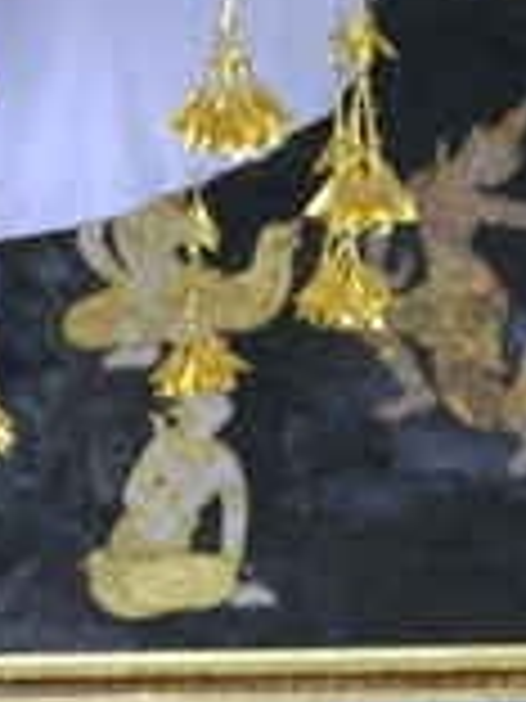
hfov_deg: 5.1
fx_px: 5815
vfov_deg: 6.5
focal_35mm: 287
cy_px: 1811
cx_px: -472
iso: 100
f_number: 6.4
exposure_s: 1/80
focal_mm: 60.7
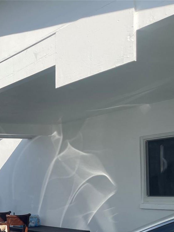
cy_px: 187
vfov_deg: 33.3
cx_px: -62
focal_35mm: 56
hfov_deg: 22.8
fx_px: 375
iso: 32
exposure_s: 1/4049
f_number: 1.6
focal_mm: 5.1
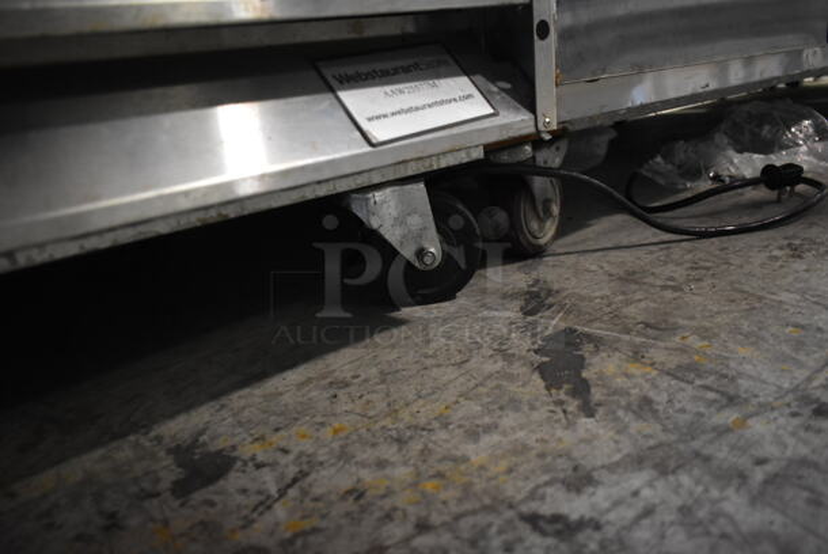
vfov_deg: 48.0
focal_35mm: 27
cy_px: 277
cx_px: 414
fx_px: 622
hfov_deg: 67.3
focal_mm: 18
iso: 2200
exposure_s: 1/30
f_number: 3.5
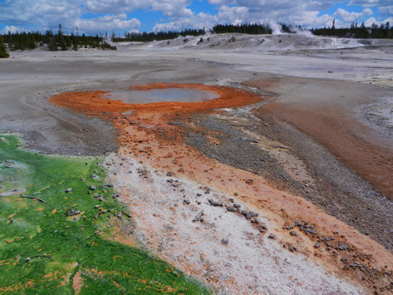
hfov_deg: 69.4
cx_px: 196
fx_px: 284
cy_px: 148
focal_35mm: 25
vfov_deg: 54.9
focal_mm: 4.5
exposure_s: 1/1250
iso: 160
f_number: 7
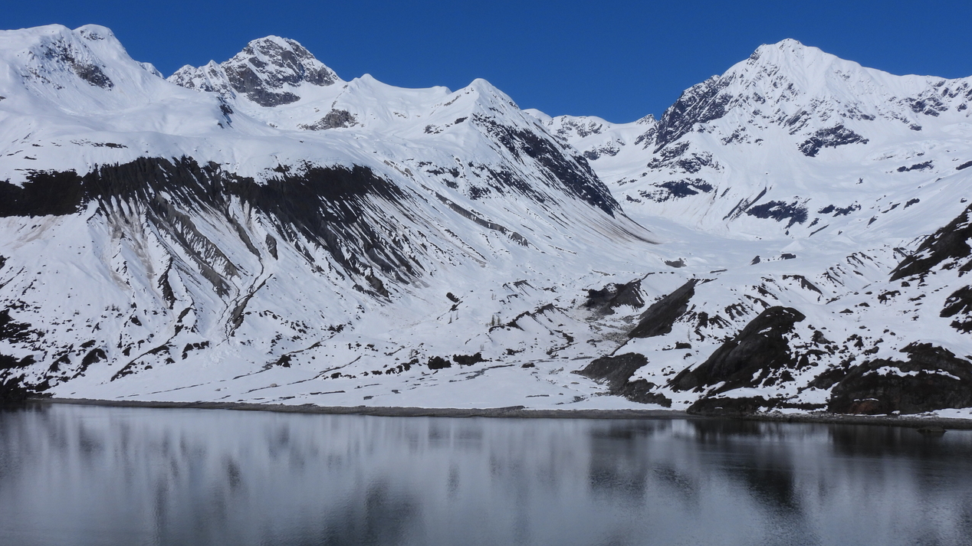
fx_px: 1134
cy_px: 239
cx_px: 487
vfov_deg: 27.1
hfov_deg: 46.4
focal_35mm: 44
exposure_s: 1/2000
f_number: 6.3
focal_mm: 7.1
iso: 100
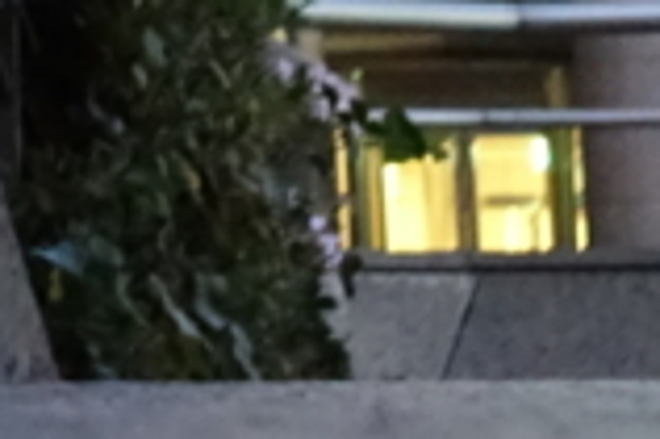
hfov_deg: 6.4
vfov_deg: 4.2
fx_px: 5696
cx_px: -773
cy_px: -930
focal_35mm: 311
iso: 3200
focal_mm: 17.49
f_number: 2.8
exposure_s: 1/6
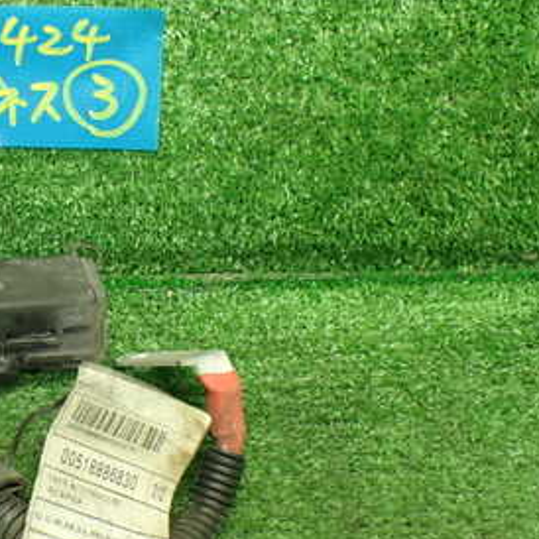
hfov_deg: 28.3
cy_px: 283
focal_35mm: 58
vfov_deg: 29.5
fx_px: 1022
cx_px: 39
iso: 800
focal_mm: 5.4
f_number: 2.3
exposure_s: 1/125
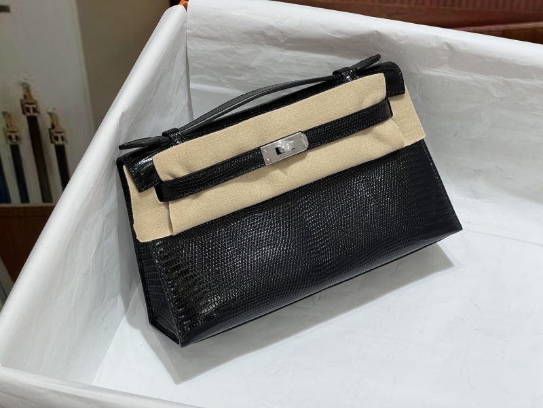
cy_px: 204
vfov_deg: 19.1
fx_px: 1208
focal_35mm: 77
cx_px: 272
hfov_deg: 25.3
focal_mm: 9
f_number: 2.8
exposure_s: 1/122
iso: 40
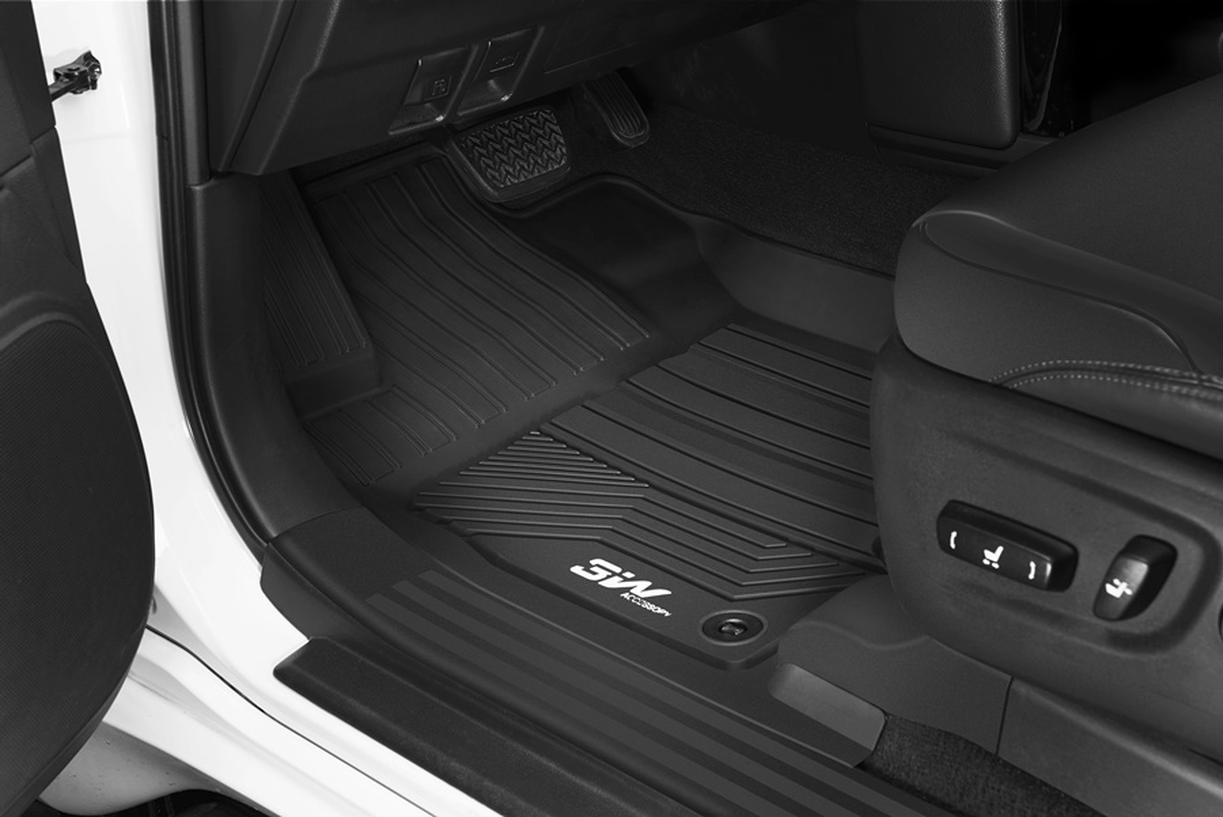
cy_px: 408
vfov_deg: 22.6
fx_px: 2039
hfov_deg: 33.4
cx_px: 612
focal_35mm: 60
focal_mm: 60
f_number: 13
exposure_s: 1/125
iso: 100
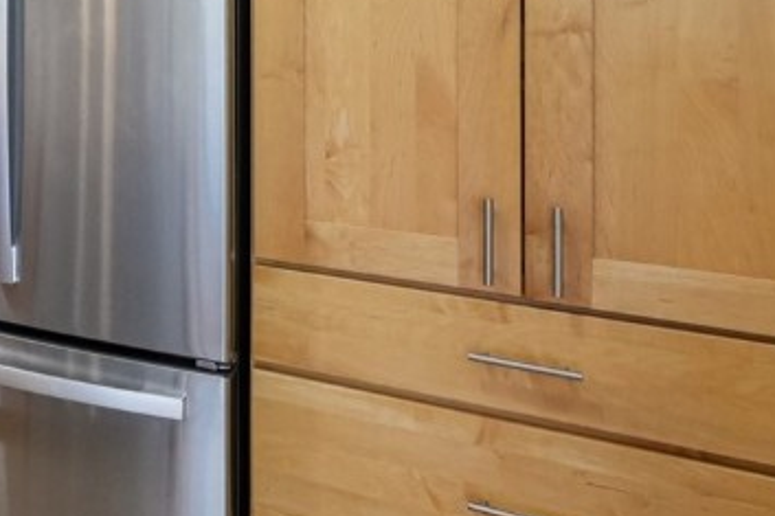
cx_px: -389
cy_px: -33
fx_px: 1054
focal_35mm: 49
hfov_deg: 27.6
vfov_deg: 25.7
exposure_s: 1/20
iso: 800
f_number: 8
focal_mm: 10
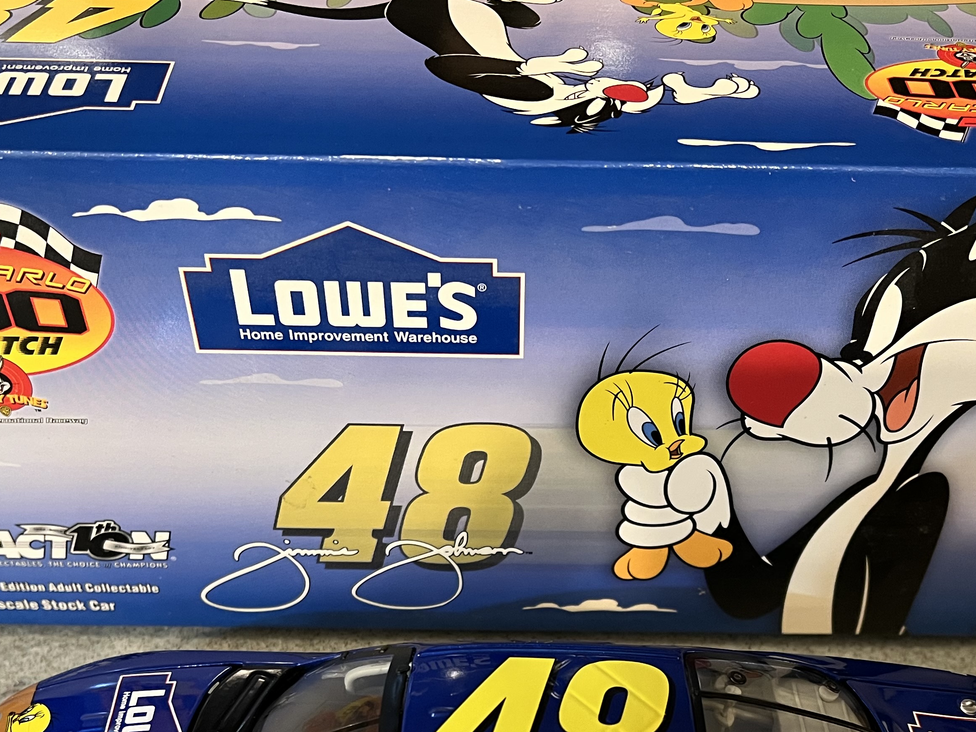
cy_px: 622
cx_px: 530
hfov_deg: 42.0
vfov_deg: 31.1
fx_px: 1269
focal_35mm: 45
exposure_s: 1/60
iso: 400
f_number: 1.5
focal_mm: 5.7
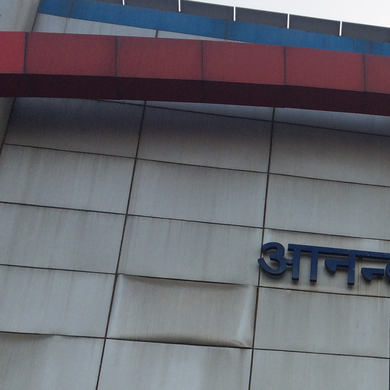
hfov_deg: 21.4
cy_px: 358
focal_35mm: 74
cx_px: 493
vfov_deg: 22.7
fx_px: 943
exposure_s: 1/316
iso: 32
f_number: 2.2
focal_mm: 4.15
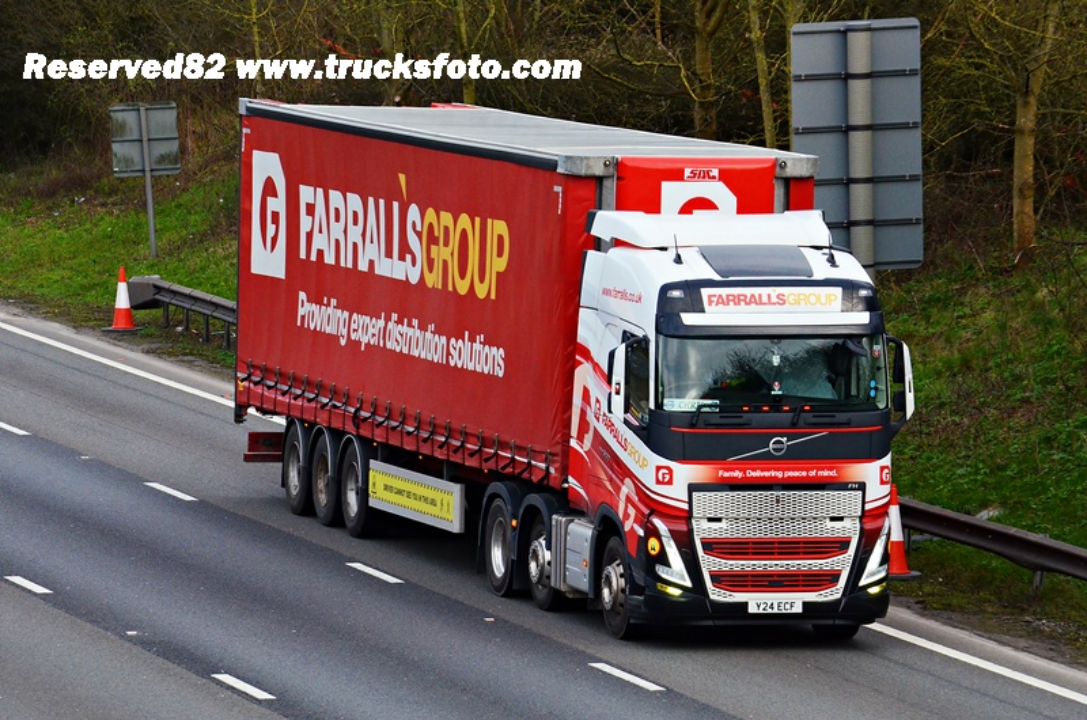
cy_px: 360
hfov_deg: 8.1
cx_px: 544
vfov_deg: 5.4
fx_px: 7684
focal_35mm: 255
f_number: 9
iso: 1250
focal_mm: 170
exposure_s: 1/500
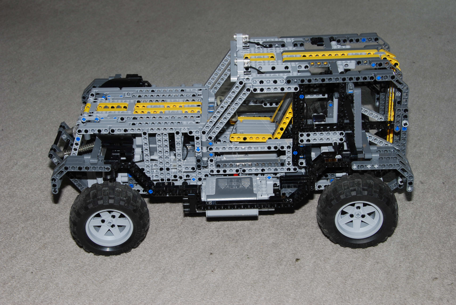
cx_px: 228
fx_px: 799
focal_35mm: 63
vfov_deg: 21.6
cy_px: 152
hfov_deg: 31.9
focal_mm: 42
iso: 100
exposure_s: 1/60
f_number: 11
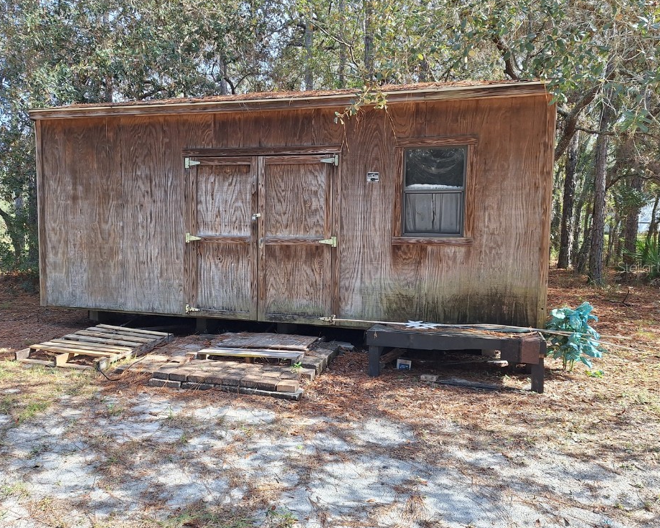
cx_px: 318
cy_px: 267
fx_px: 488
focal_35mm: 25
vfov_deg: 56.8
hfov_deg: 68.1
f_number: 1.8
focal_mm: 5.54
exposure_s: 1/459
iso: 40
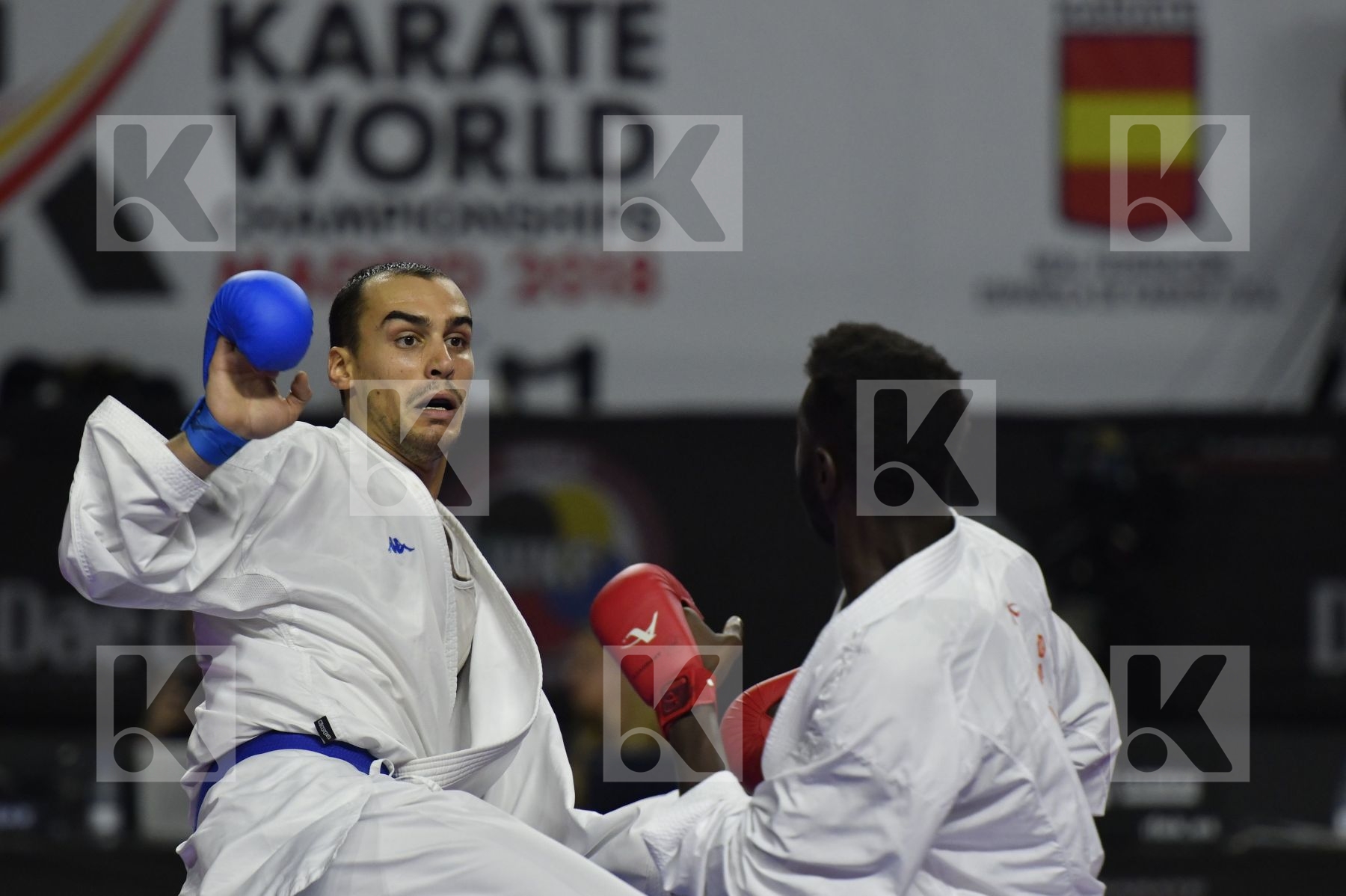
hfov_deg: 4.9
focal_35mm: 420
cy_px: 448
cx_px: 673
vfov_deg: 3.3
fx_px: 15694
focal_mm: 280
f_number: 4
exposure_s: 1/800
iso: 1250
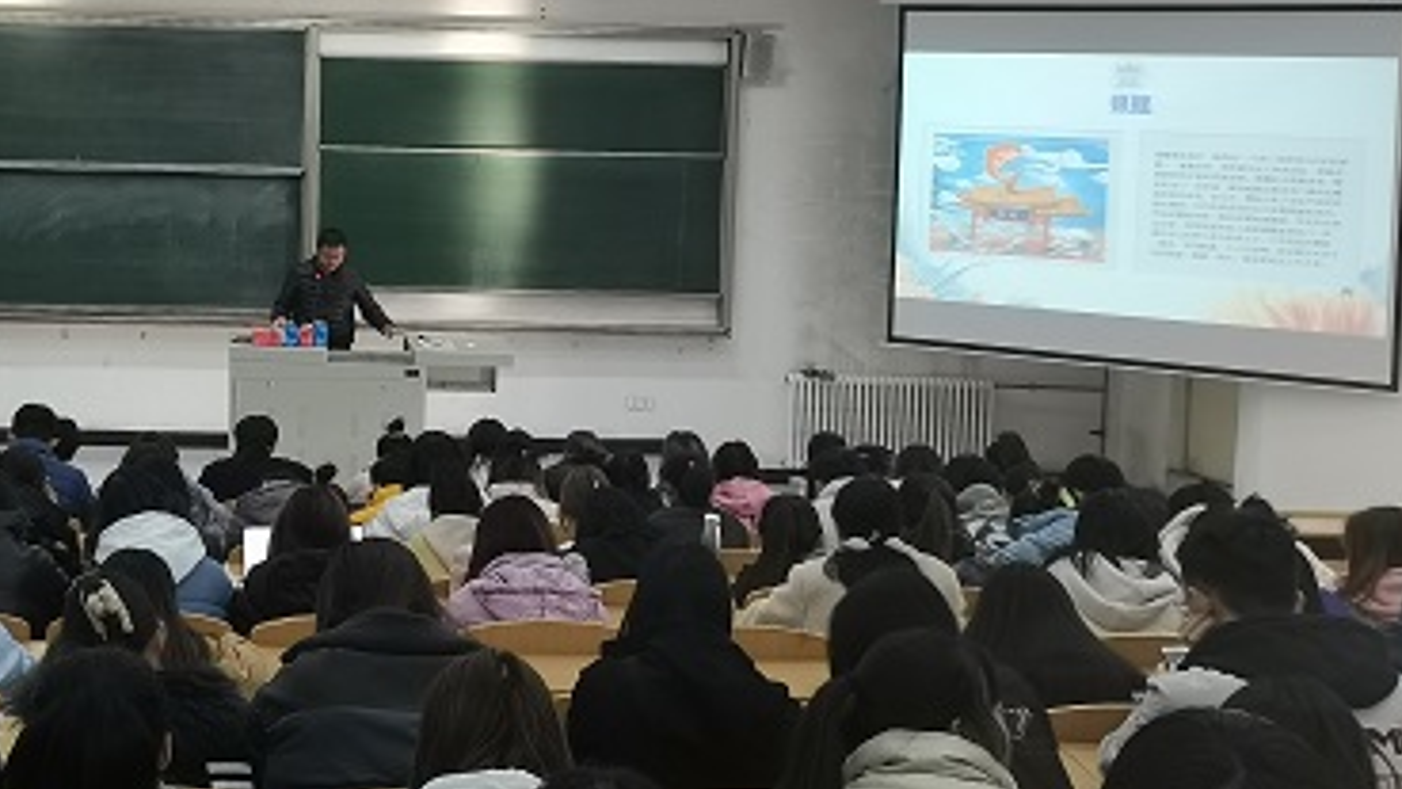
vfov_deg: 21.6
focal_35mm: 55
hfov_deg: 36.4
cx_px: 255
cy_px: 179
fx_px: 2045
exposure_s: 1/50
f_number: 1.8
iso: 250
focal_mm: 5.58
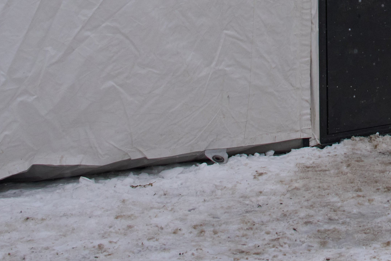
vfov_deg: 13.2
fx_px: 1010
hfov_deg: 20.2
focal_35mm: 93
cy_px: -218
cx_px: 498
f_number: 6.3
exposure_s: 1/640
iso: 640
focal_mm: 24
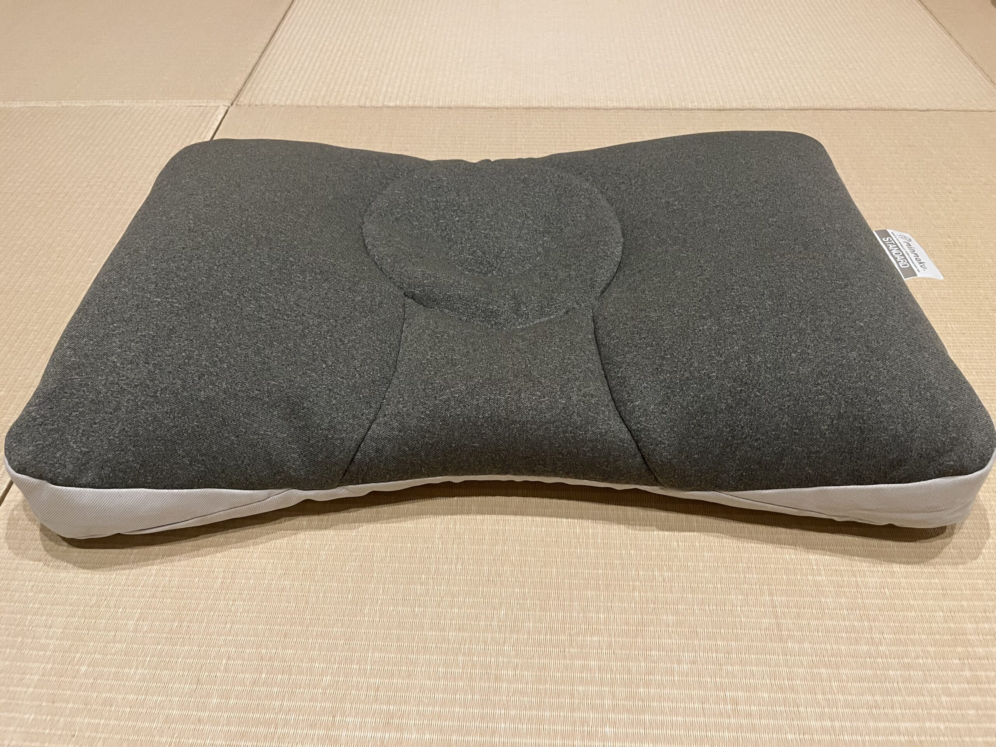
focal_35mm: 26
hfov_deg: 67.3
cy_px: 374
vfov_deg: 53.1
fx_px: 748
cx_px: 498
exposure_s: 1/60
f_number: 1.6
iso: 500
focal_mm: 5.1
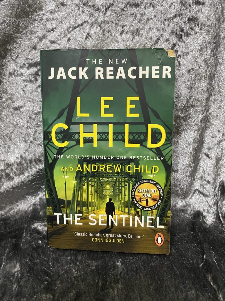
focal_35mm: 26
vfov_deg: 67.3
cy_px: 150
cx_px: 112
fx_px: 225
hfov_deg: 53.1
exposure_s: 1/25
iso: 500
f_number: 1.8
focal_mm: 4.25
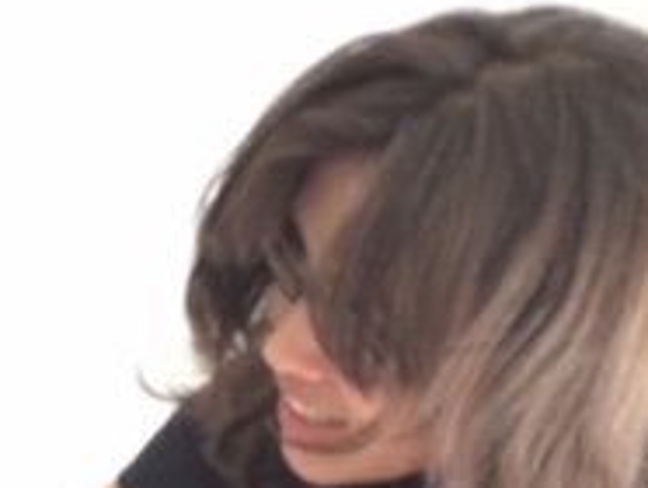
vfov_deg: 13.9
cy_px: 620
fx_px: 1931
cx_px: 28
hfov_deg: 18.6
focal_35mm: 103
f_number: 2.2
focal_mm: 4.12
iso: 200
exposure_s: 1/30
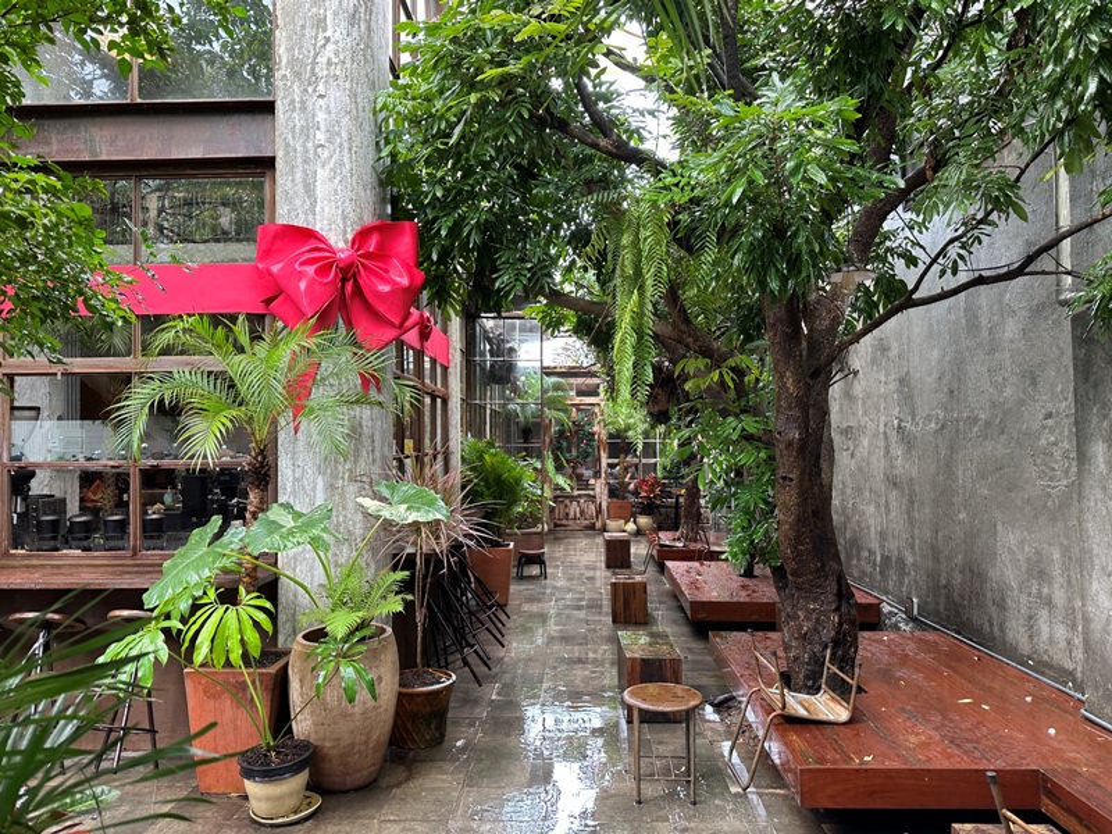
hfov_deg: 71.6
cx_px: 556
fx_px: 771
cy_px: 417
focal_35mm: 24
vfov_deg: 56.8
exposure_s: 1/121
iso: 160
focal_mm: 6.86
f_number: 1.78
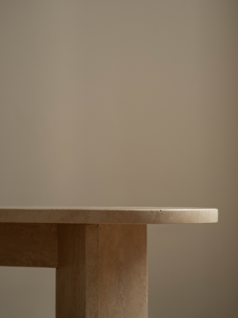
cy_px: 159
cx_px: 119
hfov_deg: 16.4
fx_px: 825
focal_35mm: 90
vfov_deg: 21.8
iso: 640
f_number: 1.8
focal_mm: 45
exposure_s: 1/100
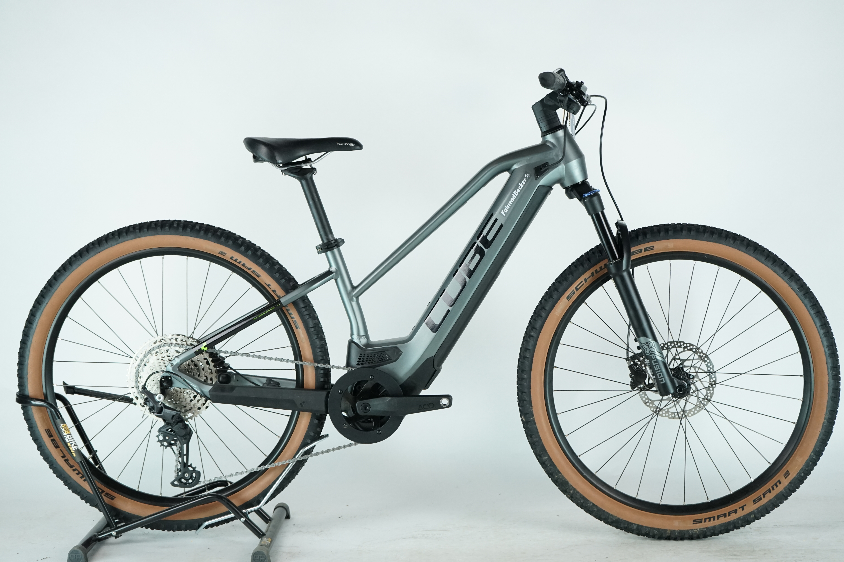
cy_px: 281
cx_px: 422
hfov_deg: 31.0
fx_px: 1524
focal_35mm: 65
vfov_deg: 20.9
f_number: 5.6
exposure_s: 1/200
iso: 2000
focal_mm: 65
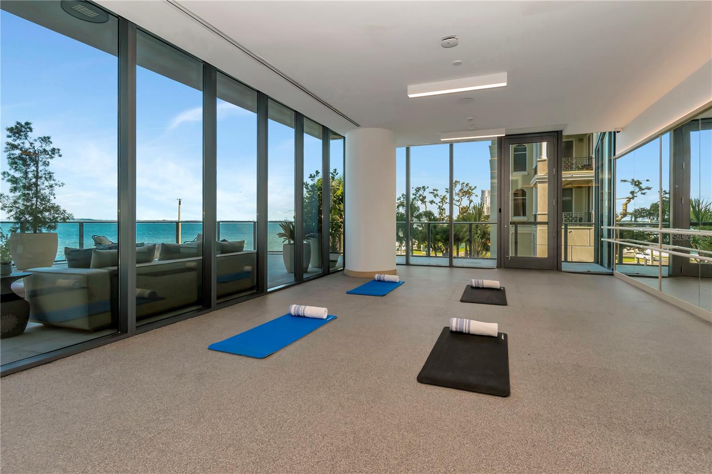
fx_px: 341
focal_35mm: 17
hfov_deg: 92.5
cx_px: 356
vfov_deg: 69.6
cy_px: 237
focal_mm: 11.5
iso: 400
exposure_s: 1/160
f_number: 8
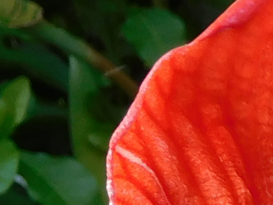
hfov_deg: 10.3
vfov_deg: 7.7
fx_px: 1373
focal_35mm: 174
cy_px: 556
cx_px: 572
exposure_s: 1/50
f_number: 3.4
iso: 125
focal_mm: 4.5
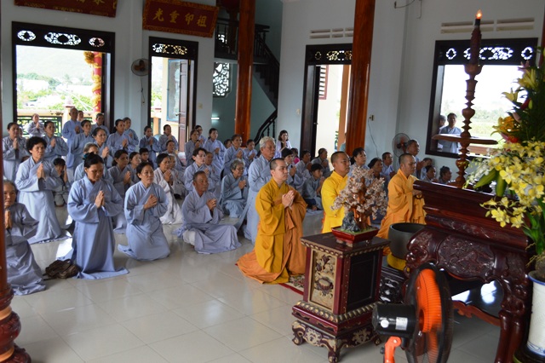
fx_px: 545
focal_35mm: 36
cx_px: 272
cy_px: 182
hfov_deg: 53.2
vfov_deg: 36.8
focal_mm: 24
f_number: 5.6
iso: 200
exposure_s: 1/125
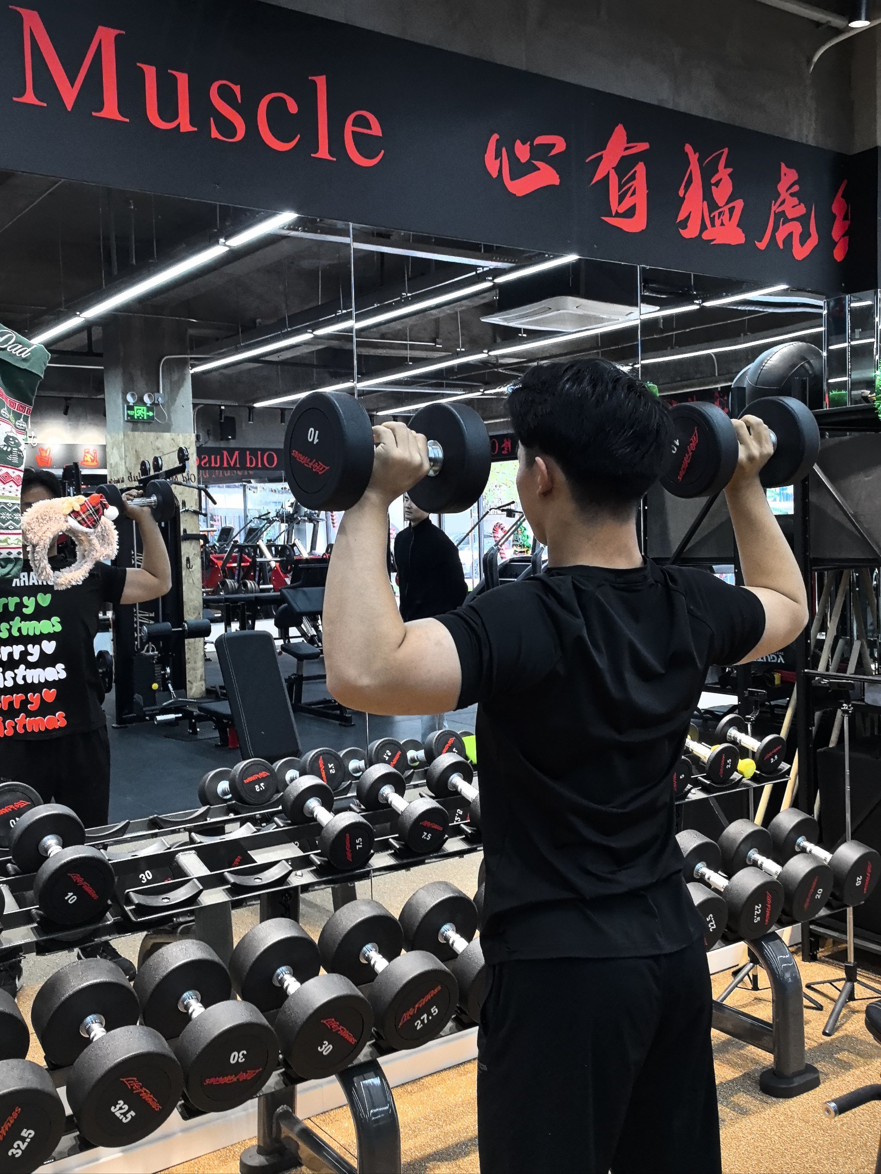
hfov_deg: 42.9
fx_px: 1120
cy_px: 587
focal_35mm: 33
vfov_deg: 55.4
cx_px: 440
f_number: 2
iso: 200
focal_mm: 5.75
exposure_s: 1/100
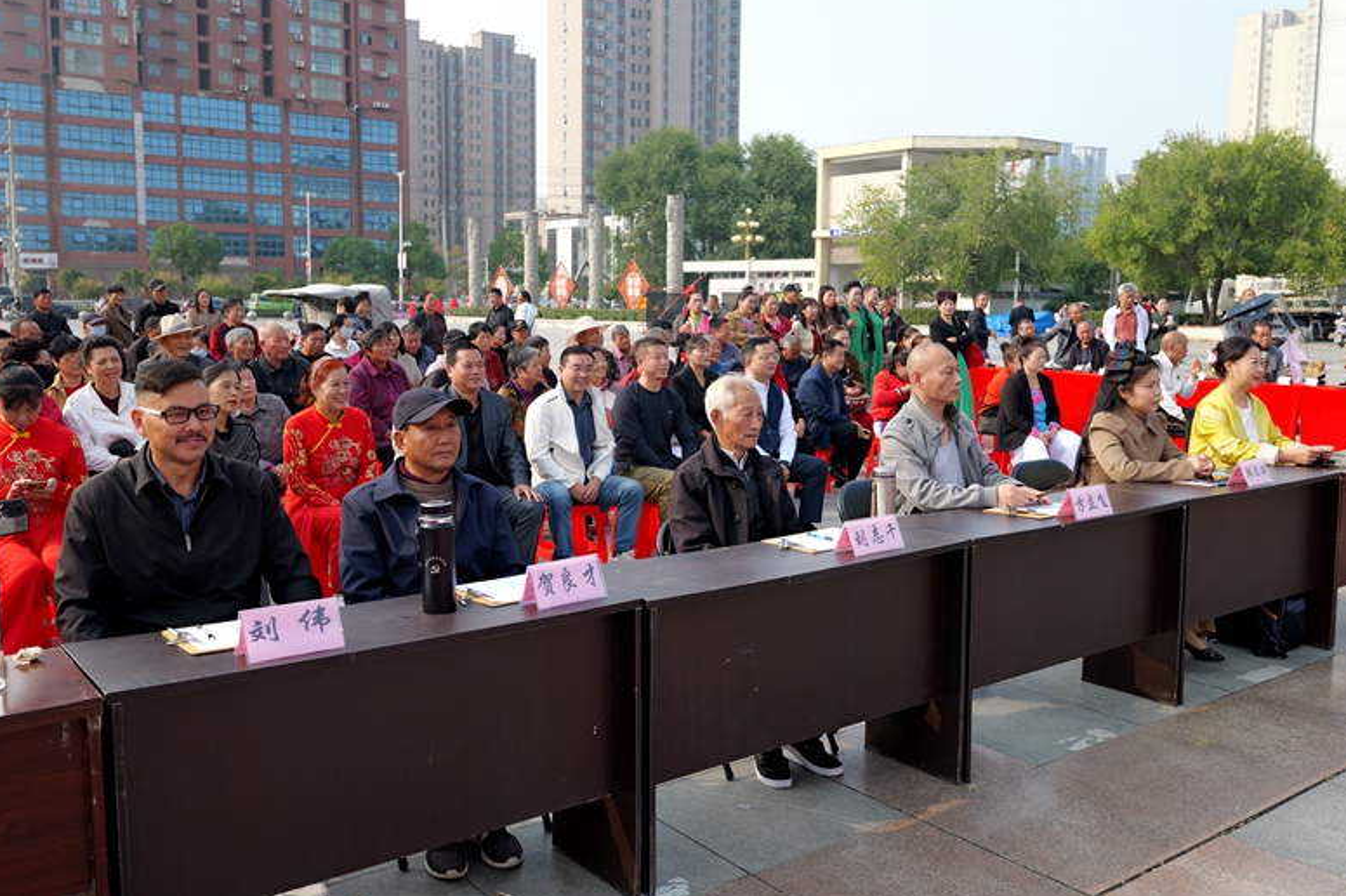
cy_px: 438
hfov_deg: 58.7
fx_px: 1196
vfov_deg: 41.1
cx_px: 677
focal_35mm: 32
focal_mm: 31
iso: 100
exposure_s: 1/250
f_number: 4.5
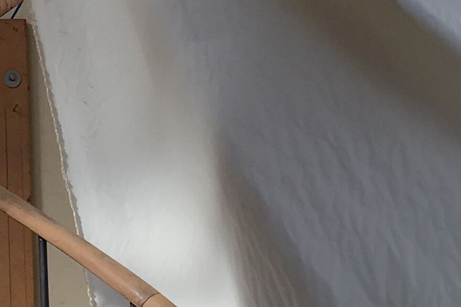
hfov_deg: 14.5
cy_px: 6
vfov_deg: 9.9
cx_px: -62
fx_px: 1767
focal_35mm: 138
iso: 25
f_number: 2.2
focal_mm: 4.15
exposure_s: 1/345
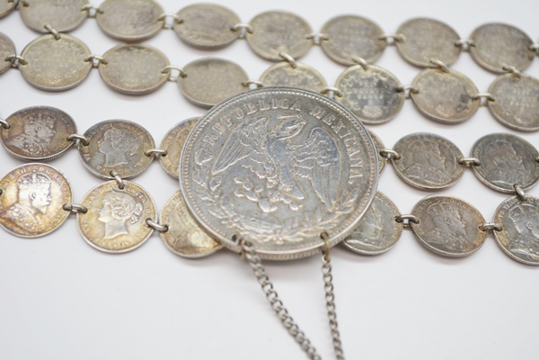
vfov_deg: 20.2
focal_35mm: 68
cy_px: 180
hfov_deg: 29.9
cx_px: 270
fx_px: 1011
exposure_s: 1/125
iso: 220
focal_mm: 45
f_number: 5.6
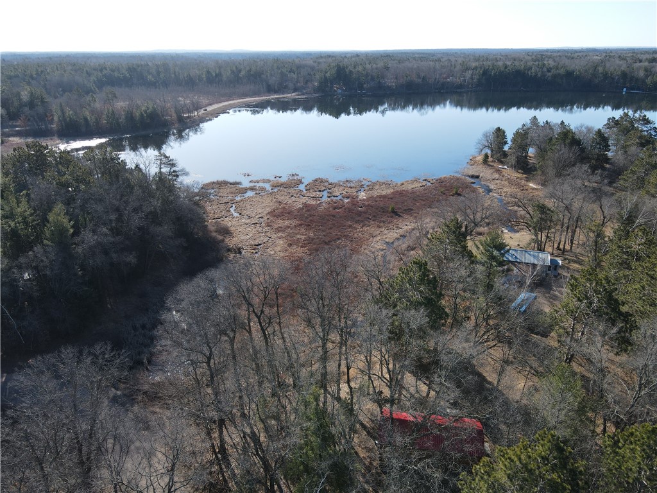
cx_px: 328
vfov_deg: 56.8
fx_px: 456
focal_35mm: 24
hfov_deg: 71.6
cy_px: 246
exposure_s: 1/320
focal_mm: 4.5
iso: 100
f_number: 2.8
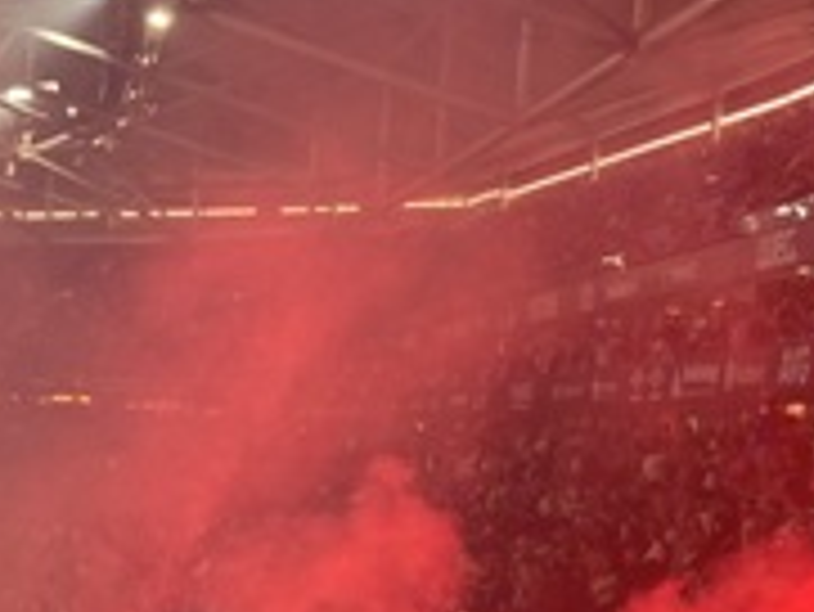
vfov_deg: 14.7
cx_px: 90
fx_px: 2330
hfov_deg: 19.5
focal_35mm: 99
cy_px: 626
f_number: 1.8
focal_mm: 3.99
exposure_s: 1/60
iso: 100
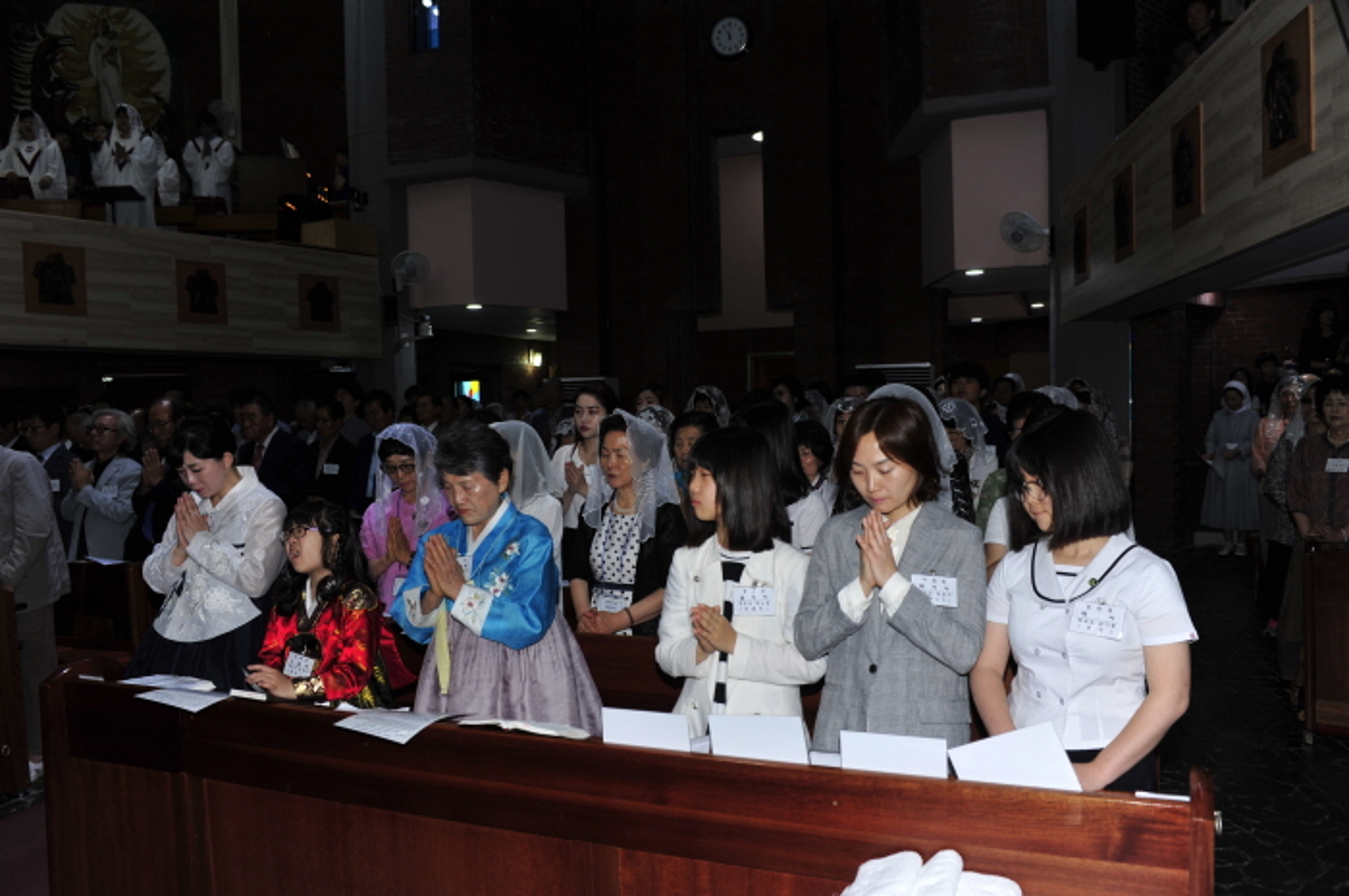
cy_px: 448
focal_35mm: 28
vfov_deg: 46.3
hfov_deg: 65.5
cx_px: 674
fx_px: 1048
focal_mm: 28
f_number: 5.6
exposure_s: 1/60
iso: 200
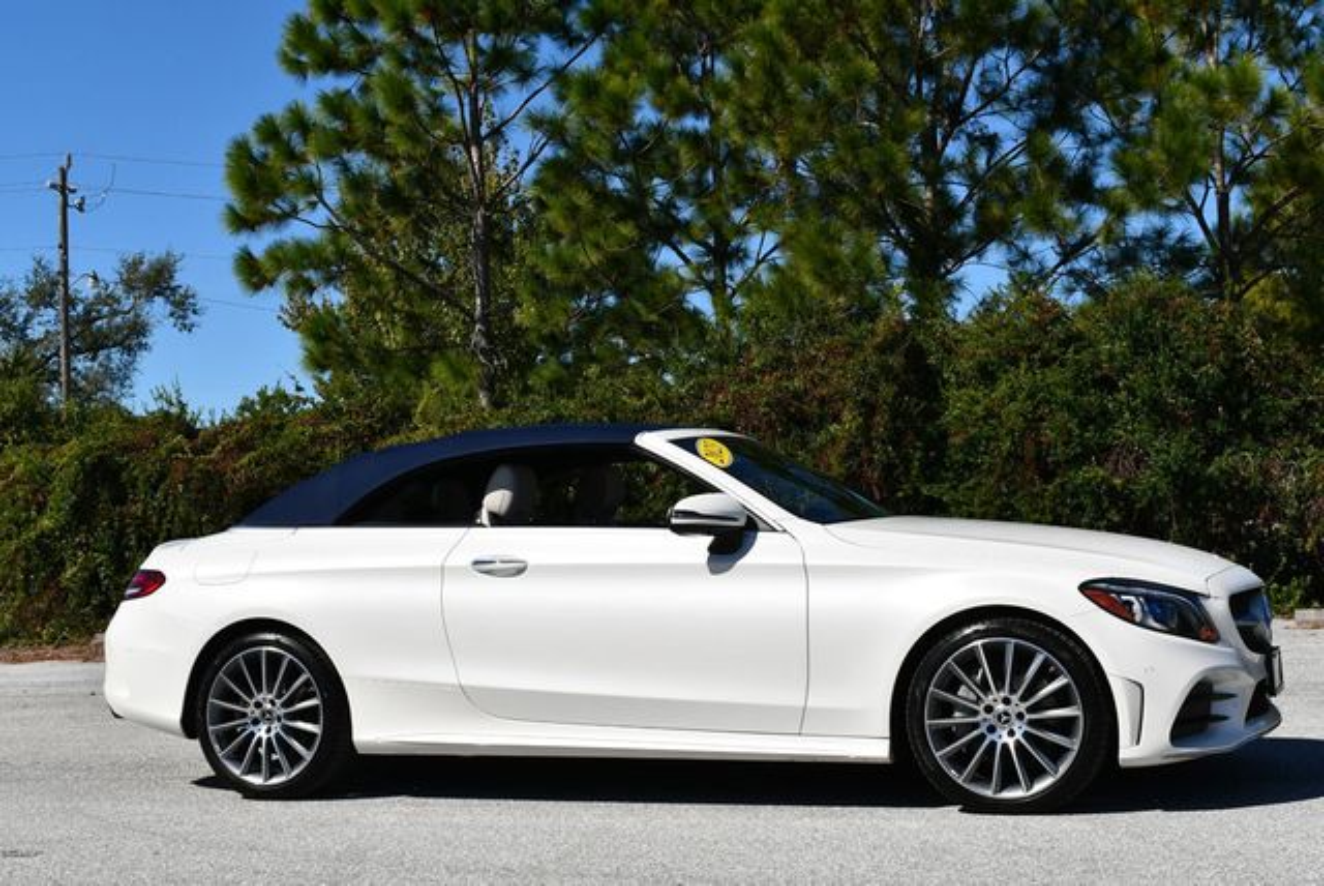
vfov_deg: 25.1
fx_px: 1988
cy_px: 443
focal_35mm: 54
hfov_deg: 36.8
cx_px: 662
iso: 100
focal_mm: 27
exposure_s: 1/400
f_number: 10
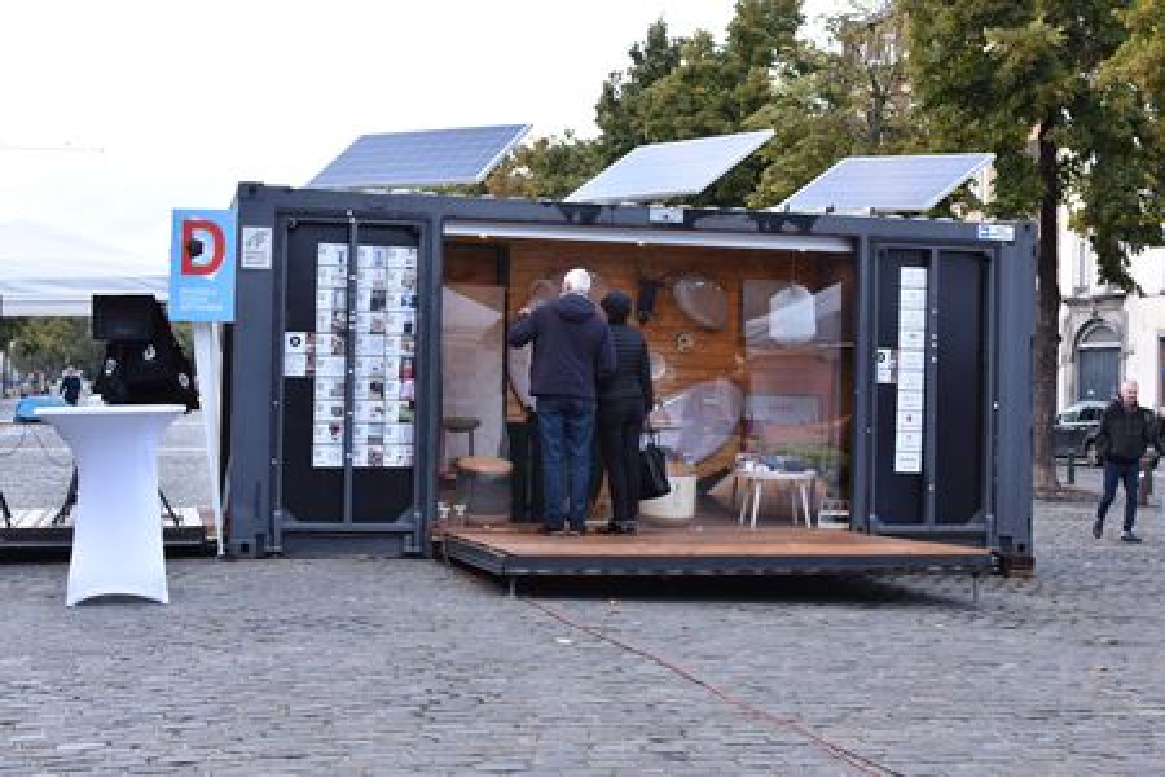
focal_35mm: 52
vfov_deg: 25.8
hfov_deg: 37.9
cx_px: 582
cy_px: 388
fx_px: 1699
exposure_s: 1/80
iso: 400
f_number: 4.5
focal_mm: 35
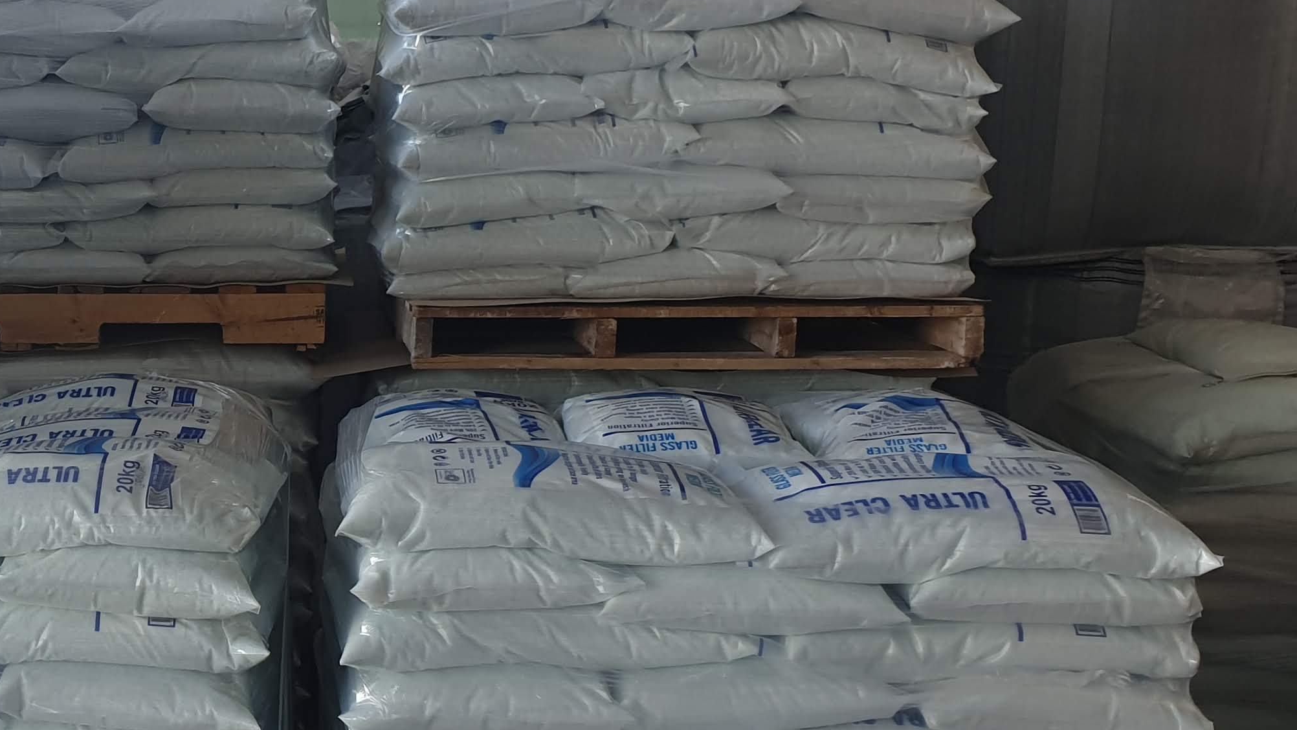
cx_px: 34
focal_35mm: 57
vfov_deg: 21.0
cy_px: 451
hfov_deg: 33.8
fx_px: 1960
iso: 64
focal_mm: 4.3
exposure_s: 1/100
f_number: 2.4
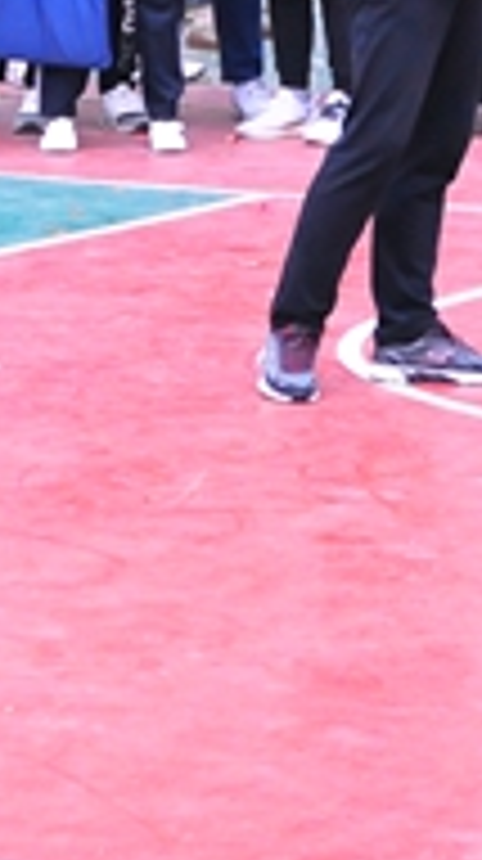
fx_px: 4604
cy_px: -212
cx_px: 473
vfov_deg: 10.5
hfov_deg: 6.0
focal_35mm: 202
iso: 1250
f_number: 2.8
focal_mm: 24
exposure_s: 1/20
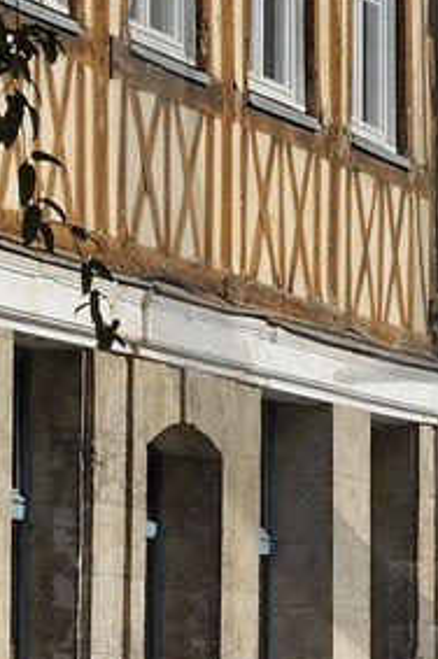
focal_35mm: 351
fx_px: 6421
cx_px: 827
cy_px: 98
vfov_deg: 5.9
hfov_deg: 3.9
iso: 200
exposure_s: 1/160
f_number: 13
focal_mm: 62
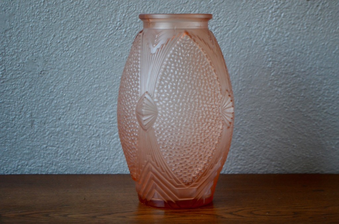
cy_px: 112
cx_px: 170
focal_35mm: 82
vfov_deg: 16.5
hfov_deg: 24.7
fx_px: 775
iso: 1250
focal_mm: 55
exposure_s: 1/50
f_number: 5.6
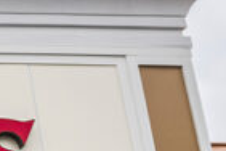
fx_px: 810
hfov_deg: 11.8
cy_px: 252
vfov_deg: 10.2
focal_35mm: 129
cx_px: -370
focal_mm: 24
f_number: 8
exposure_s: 1/250
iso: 400
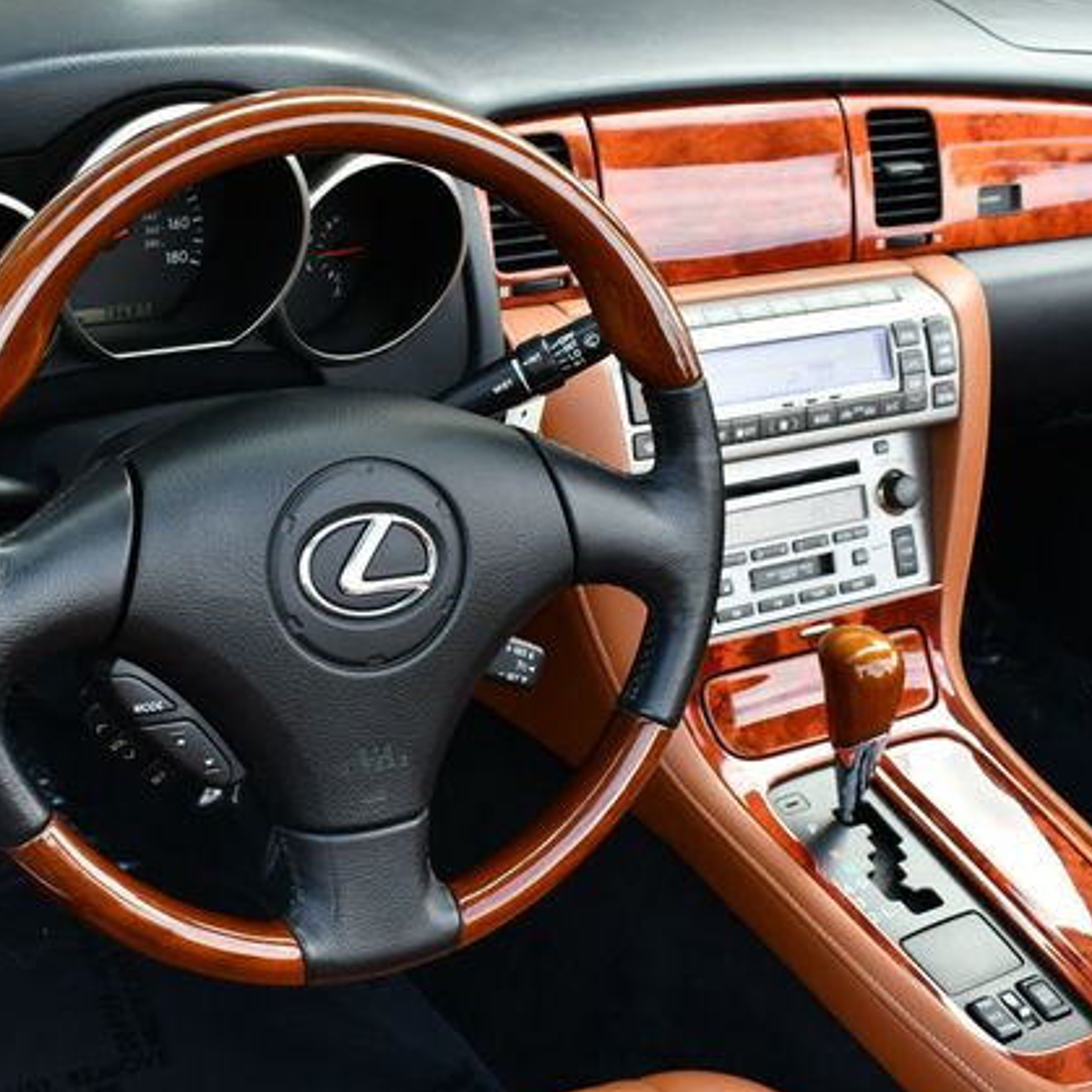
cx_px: 433
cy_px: 547
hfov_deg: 32.7
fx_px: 1856
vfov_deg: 32.8
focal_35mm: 52
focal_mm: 20
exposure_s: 1/250
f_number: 5
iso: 400
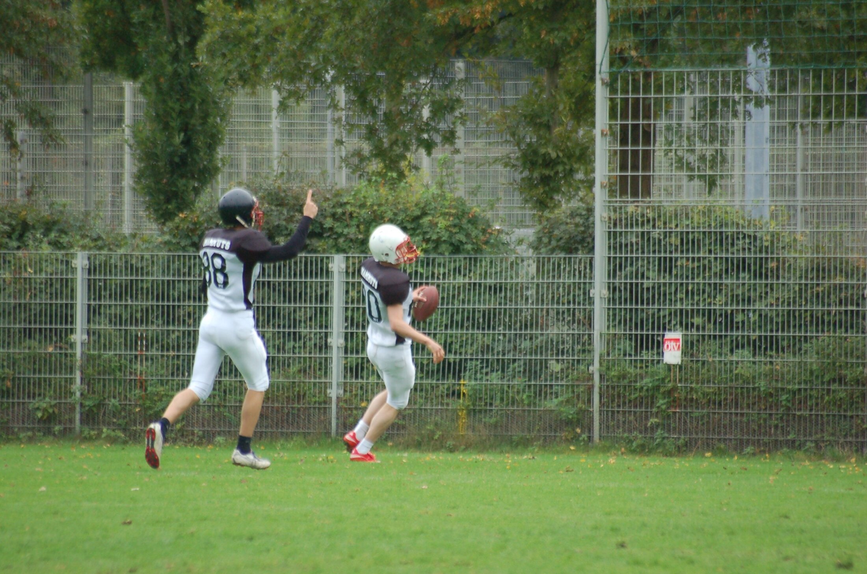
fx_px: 10817
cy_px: 287
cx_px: 434
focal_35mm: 450
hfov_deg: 4.6
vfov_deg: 3.0
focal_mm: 300
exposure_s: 1/500
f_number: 5.6
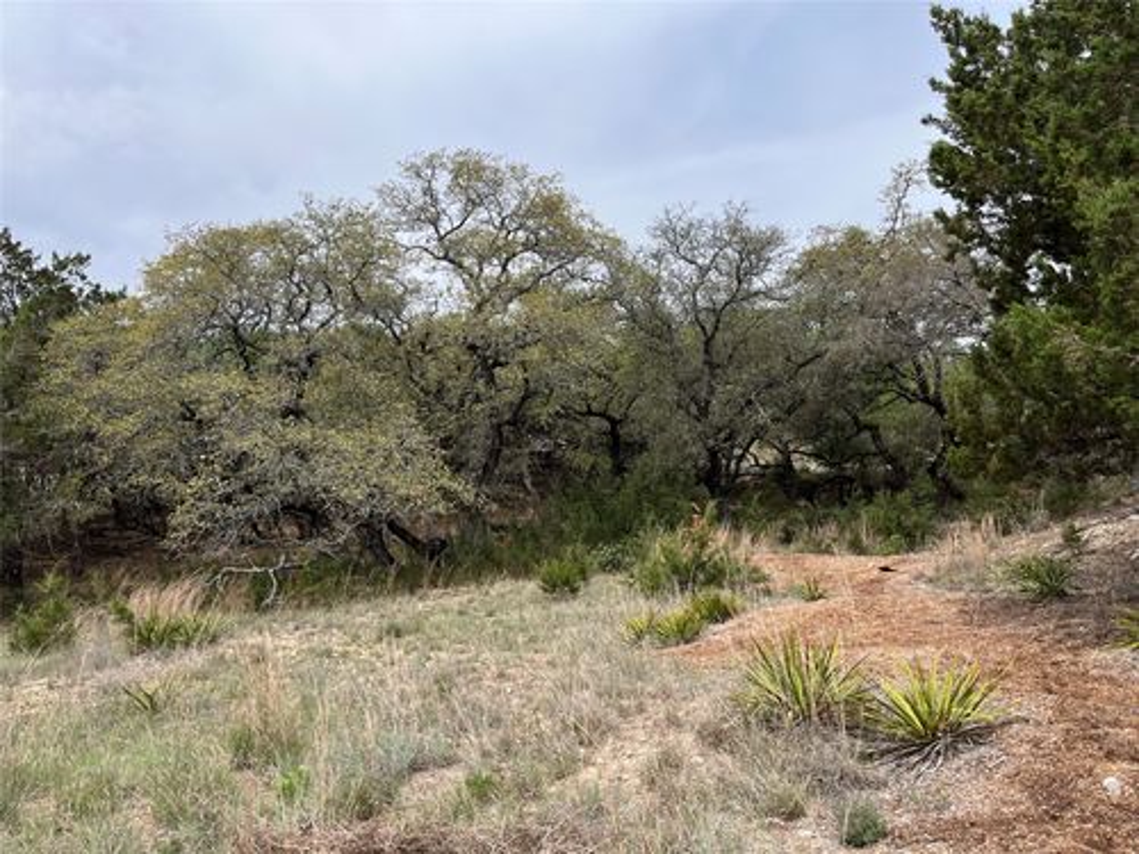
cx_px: 570
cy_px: 427
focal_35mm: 26
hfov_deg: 67.3
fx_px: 856
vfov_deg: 53.1
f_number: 1.6
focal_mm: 5.1
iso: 50
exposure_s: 1/3049
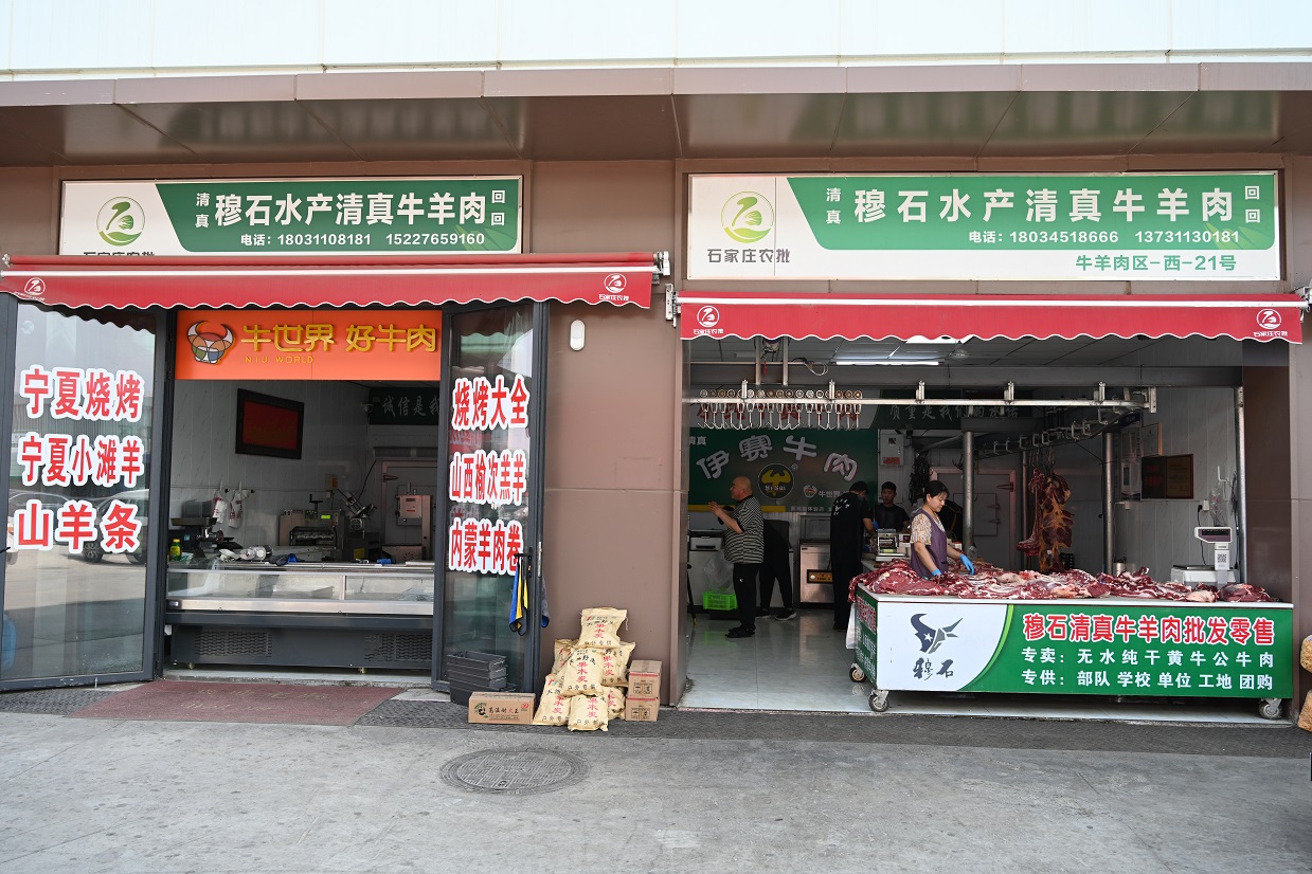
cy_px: 437
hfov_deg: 61.1
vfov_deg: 43.0
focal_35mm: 30
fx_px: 1111
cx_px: 656
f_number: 5
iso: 200
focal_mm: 30.5
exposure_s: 1/250
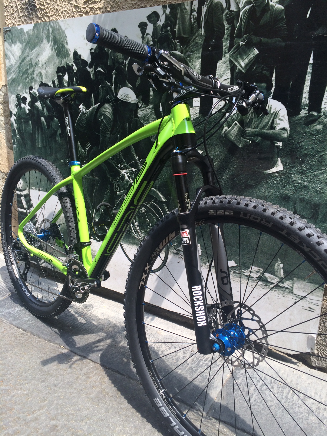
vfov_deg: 61.7
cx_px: 164
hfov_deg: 48.2
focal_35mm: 29
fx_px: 365
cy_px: 218
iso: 32
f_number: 2.2
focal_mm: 4.15
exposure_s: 1/216
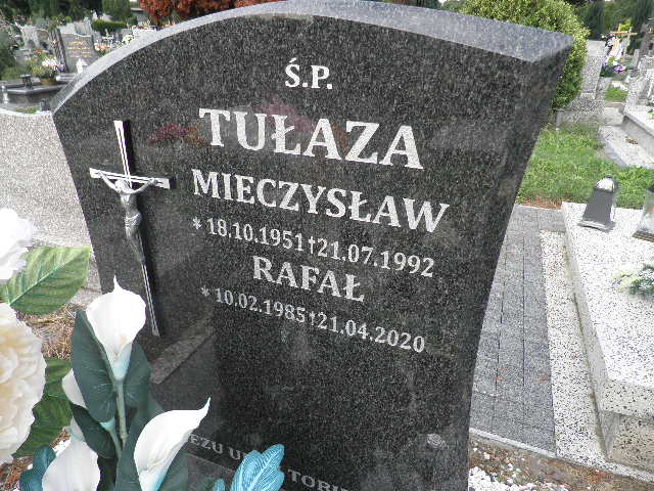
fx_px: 453
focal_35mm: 24
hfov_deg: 71.6
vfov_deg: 56.8
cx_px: 327
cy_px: 246
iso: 64
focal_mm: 4.3
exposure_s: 1/250
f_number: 3.3
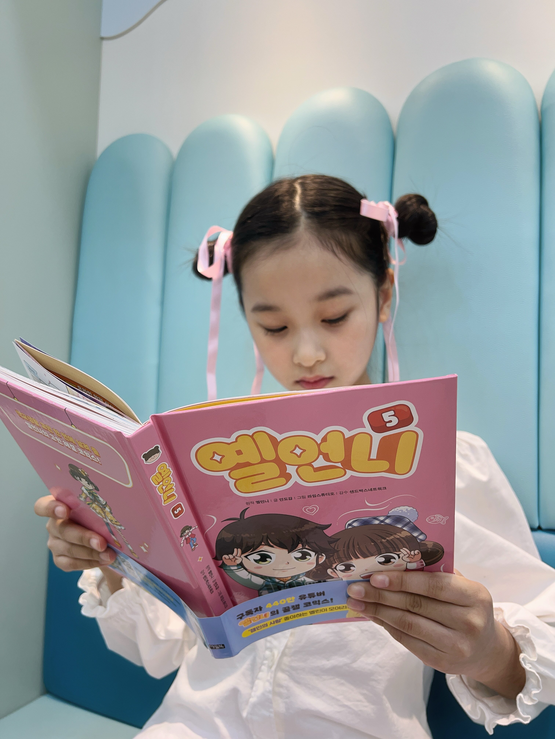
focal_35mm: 26
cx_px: 278
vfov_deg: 67.3
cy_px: 370
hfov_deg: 53.1
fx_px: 556
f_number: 1.5
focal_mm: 5.7
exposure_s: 1/120
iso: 50
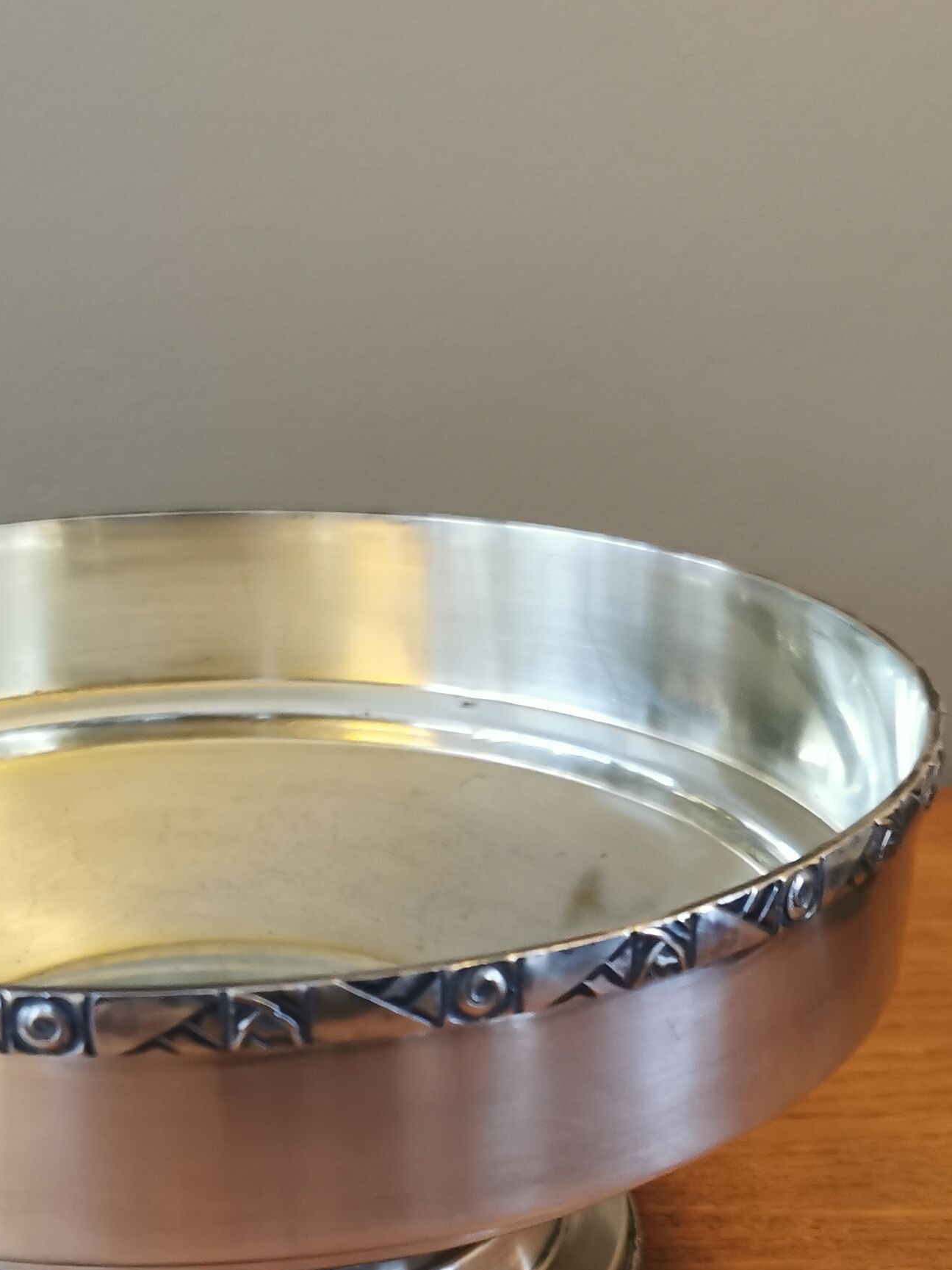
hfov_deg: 25.5
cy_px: 846
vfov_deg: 33.5
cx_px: 283
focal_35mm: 57
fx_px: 2090
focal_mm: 5.56
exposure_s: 1/50
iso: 320
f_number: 1.6
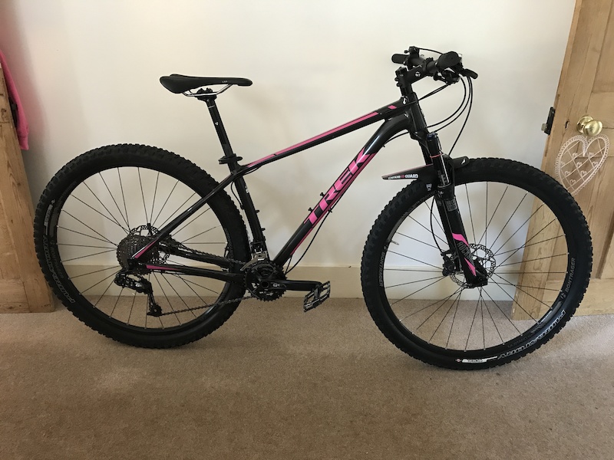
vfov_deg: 49.7
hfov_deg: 63.4
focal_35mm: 28
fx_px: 497
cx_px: 307
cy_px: 230
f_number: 1.8
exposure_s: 1/17
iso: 100
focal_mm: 3.99
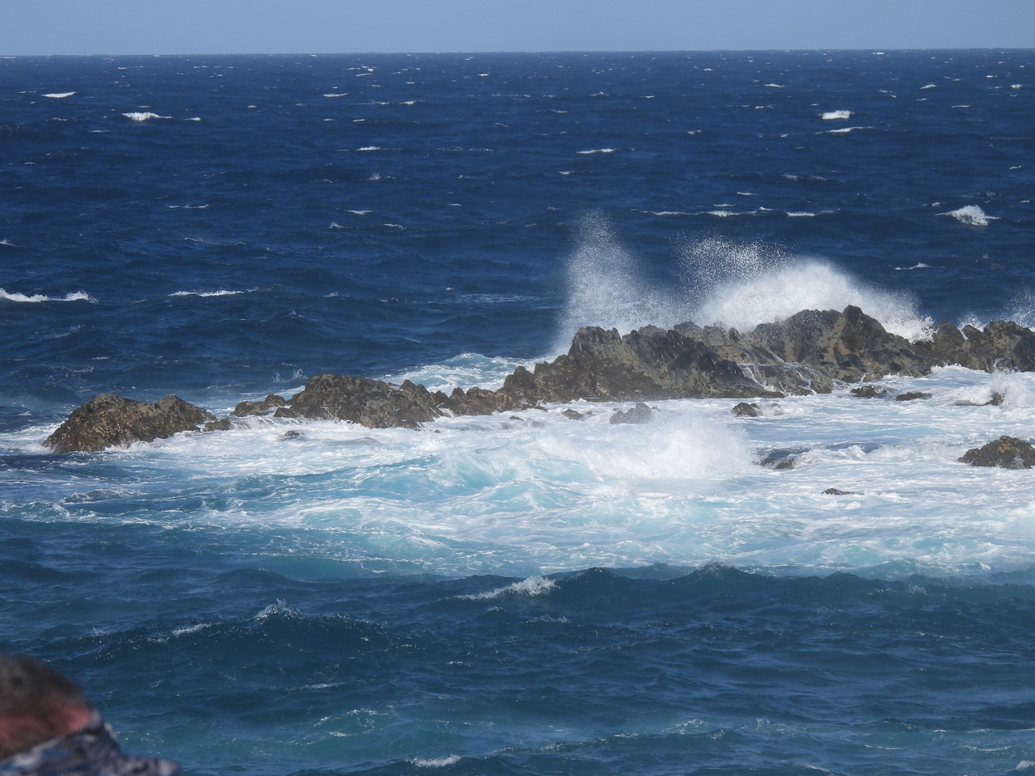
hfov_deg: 7.6
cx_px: 518
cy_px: 388
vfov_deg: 5.7
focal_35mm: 260
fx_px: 7774
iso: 100
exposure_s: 1/500
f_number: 4.5
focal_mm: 46.4
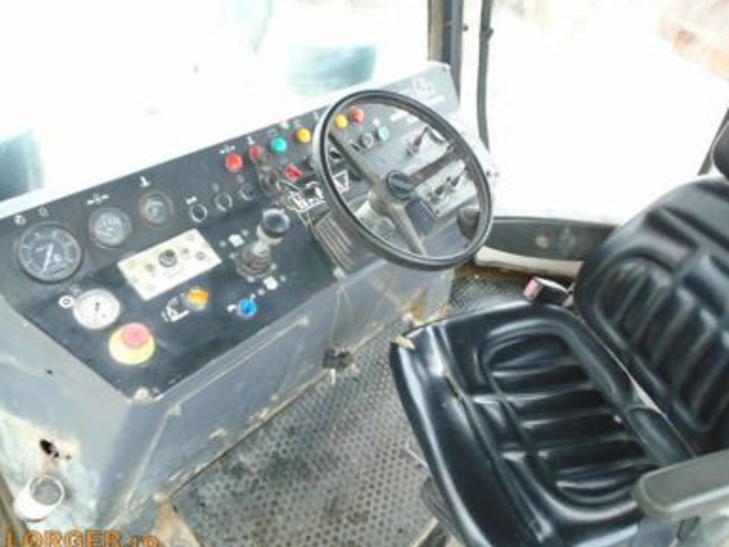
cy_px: 274
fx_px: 569
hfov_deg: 65.3
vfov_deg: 51.4
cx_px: 375
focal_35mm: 27
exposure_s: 1/30
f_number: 3.2
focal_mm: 4.6
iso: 250
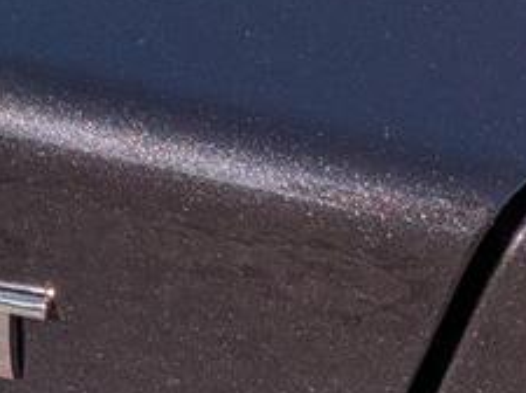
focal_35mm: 110
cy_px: 297
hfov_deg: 17.4
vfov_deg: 13.4
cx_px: -16
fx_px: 1669
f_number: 1.68
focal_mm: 6.9
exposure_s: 1/1429
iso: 20
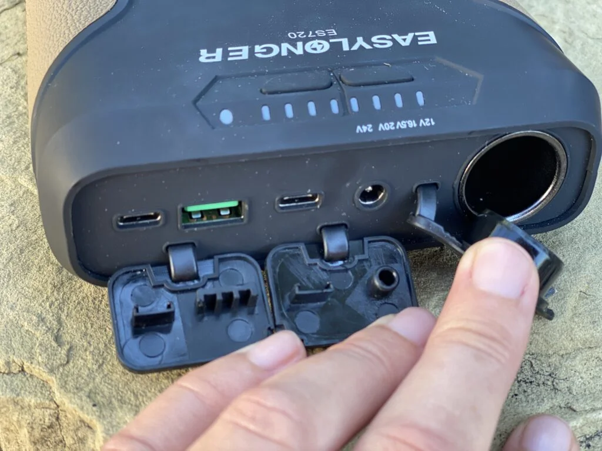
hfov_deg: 36.8
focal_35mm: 52
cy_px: 226
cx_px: 301
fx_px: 904
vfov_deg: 28.0
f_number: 2
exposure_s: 1/122
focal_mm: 6
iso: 80
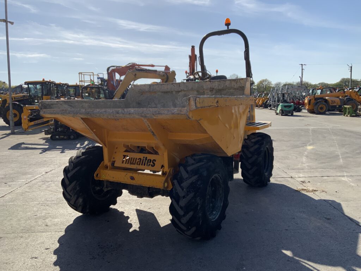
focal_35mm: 29
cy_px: 136
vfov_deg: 48.2
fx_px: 302
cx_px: 180
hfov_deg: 61.7
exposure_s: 1/3125
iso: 16
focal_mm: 3
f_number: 1.8
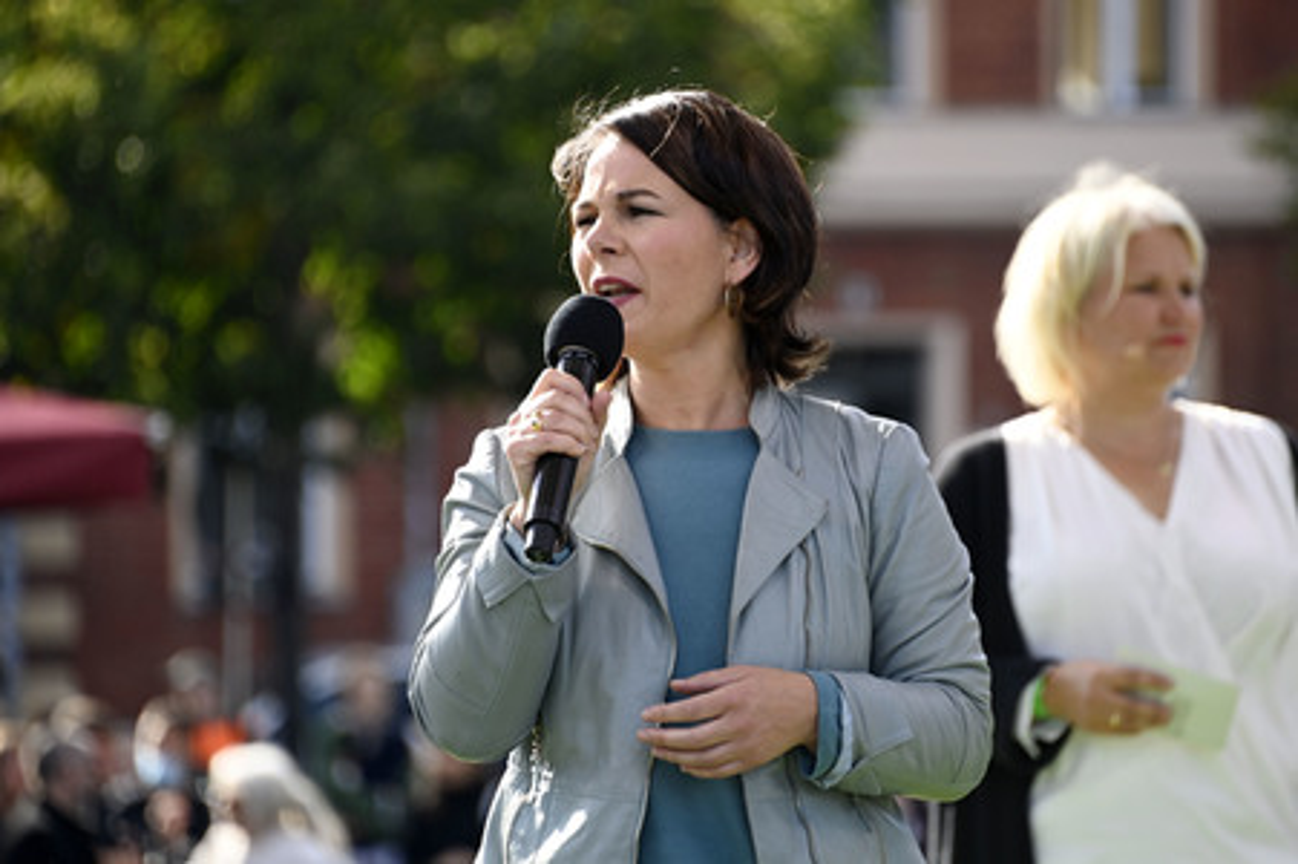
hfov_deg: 6.9
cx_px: 649
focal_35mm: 300
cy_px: 432
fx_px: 10808
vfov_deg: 4.6
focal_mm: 300
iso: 400
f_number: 5.6
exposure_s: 1/500
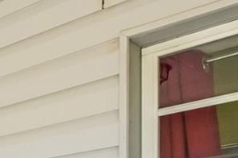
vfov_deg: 15.8
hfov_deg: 20.4
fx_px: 502
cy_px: 264
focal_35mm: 76
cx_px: -169
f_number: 8
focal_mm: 14
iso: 400
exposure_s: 1/200
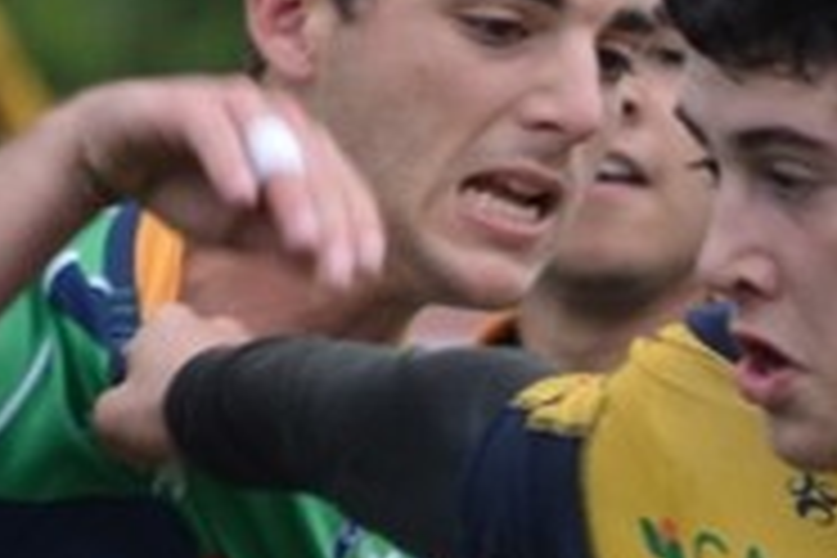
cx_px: 711
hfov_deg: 2.2
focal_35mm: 933
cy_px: 450
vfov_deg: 1.5
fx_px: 21691
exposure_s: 1/500
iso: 220
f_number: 5.6
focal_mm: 200
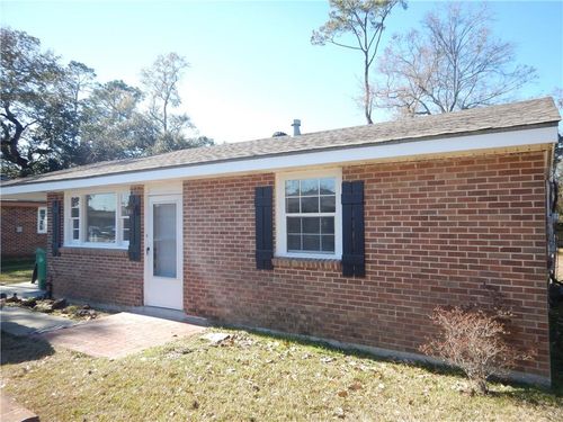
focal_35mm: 24
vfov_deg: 56.8
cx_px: 282
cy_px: 211
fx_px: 390
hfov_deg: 71.6
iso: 125
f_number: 2.8
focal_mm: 4.3
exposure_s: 1/640
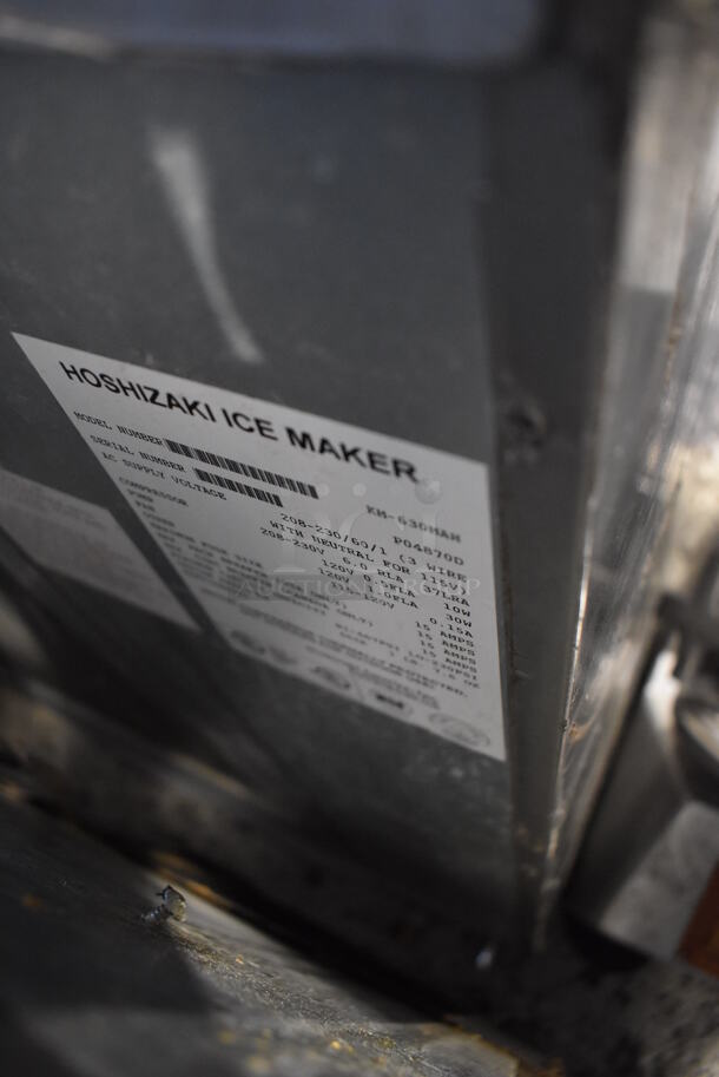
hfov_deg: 48.0
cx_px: 360
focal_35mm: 27
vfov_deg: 67.3
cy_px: 538
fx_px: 808
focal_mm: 18
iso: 3200
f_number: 3.5
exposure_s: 1/40
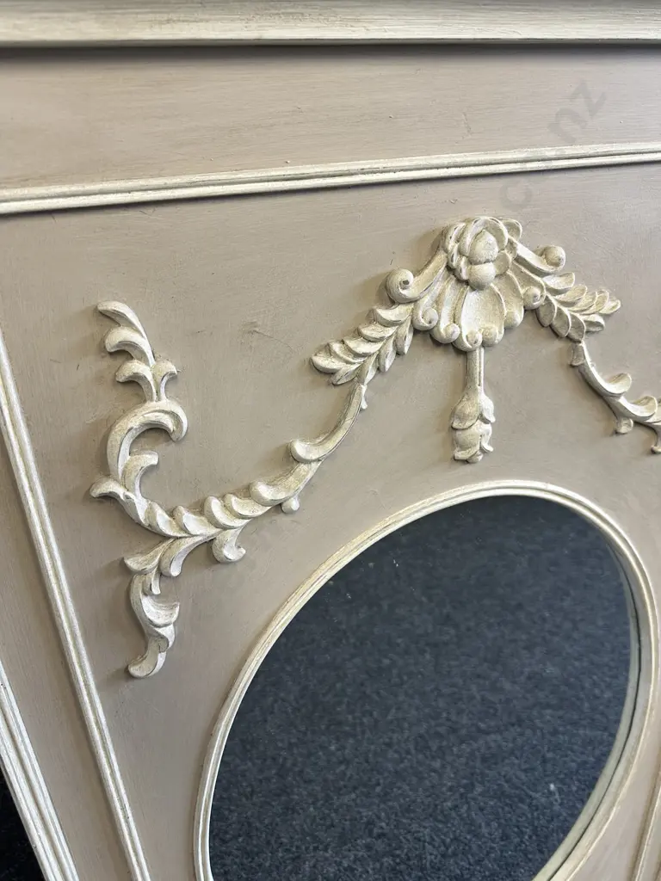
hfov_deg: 56.8
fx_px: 611
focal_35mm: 24
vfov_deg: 71.6
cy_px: 440
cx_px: 330
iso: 125
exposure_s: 1/100
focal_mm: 6.86
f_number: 1.78
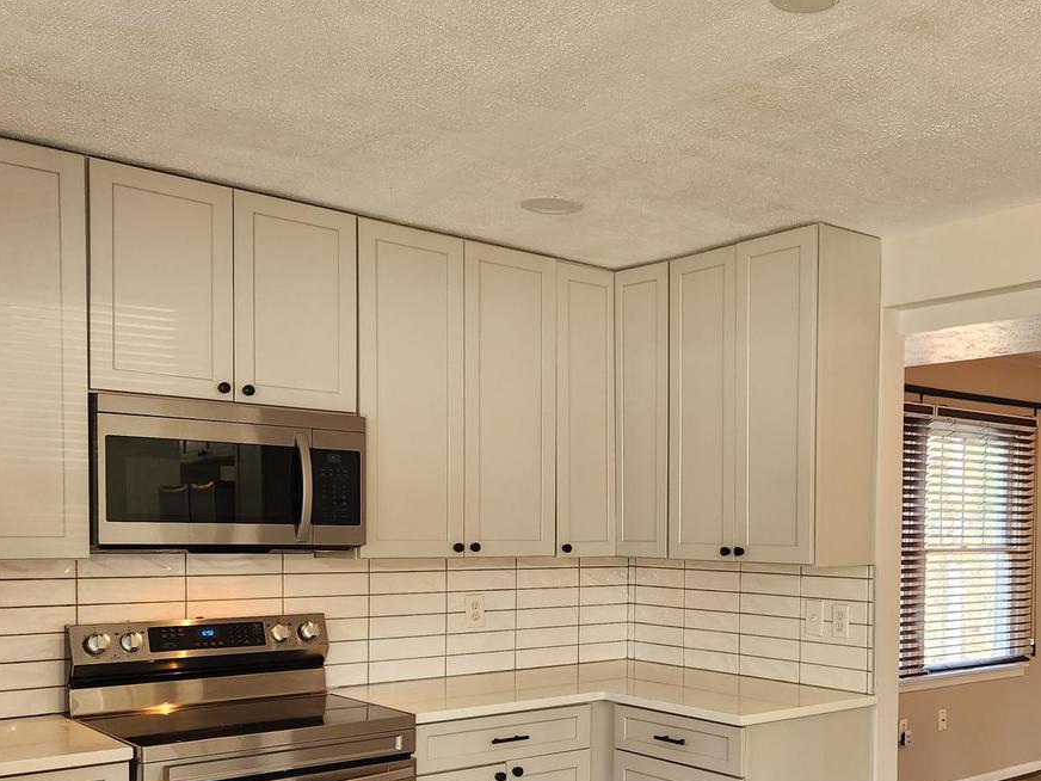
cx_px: 685
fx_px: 1143
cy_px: 546
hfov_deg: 48.2
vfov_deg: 37.1
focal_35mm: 38
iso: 320
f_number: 1.8
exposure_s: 1/120
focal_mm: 5.4
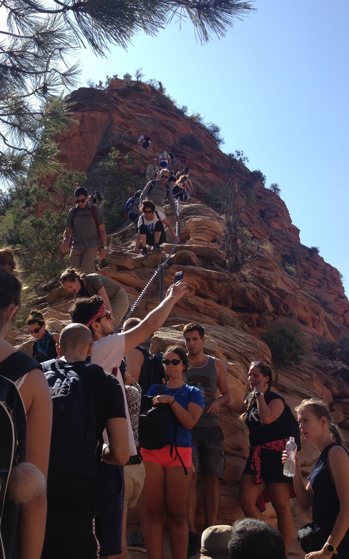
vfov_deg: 46.2
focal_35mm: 43
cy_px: 276
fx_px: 655
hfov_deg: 29.6
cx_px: 113
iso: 50
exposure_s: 1/1346
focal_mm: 4.28
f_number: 2.4
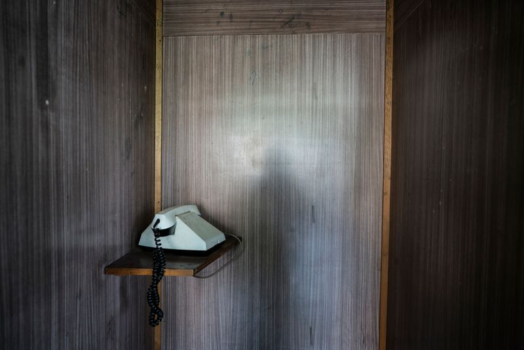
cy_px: 175
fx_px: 364
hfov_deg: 71.5
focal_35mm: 25
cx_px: 262
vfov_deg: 51.3
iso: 1600
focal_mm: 25
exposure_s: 1/60
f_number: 3.5
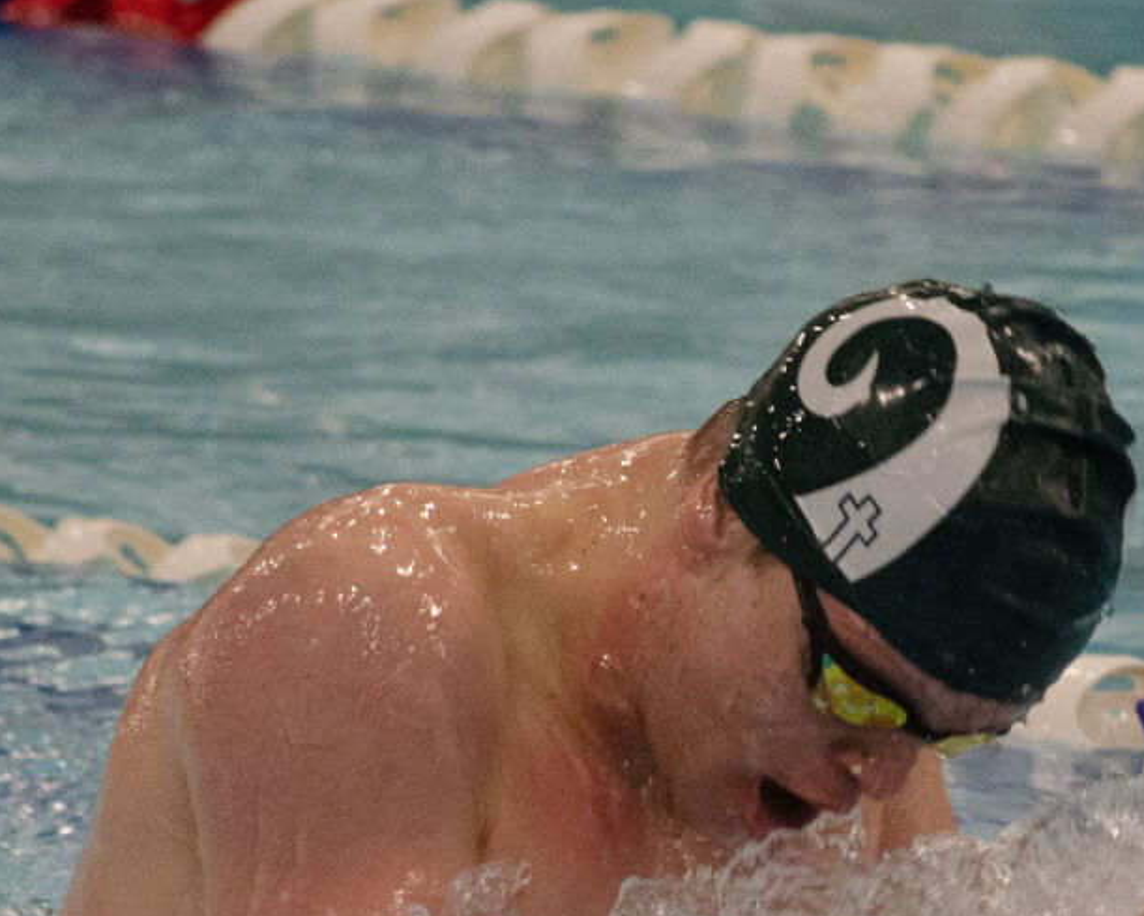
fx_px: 27565
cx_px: 750
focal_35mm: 814
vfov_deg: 1.9
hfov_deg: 2.4
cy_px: 702
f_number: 5.6
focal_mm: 200
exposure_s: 1/320
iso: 3200
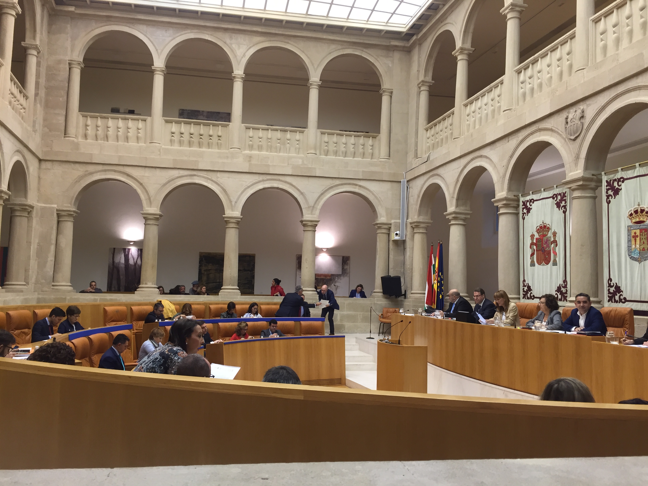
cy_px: 243
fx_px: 543
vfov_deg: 48.2
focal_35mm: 29
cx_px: 324
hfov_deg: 61.7
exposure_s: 1/33
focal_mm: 4.15
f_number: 2.2
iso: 80
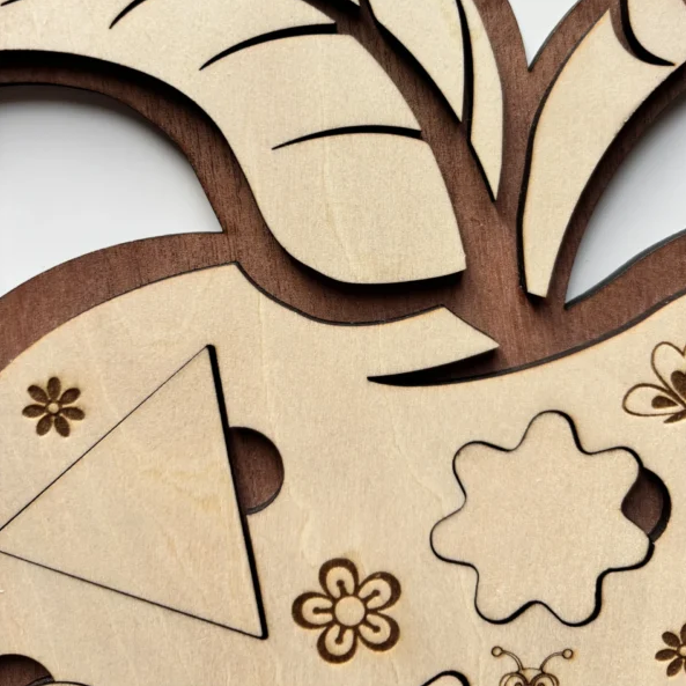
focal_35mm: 31
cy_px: 238
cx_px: 345
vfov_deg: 51.7
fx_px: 695
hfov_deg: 52.5
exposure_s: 1/121
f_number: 1.6
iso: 64
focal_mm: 5.96
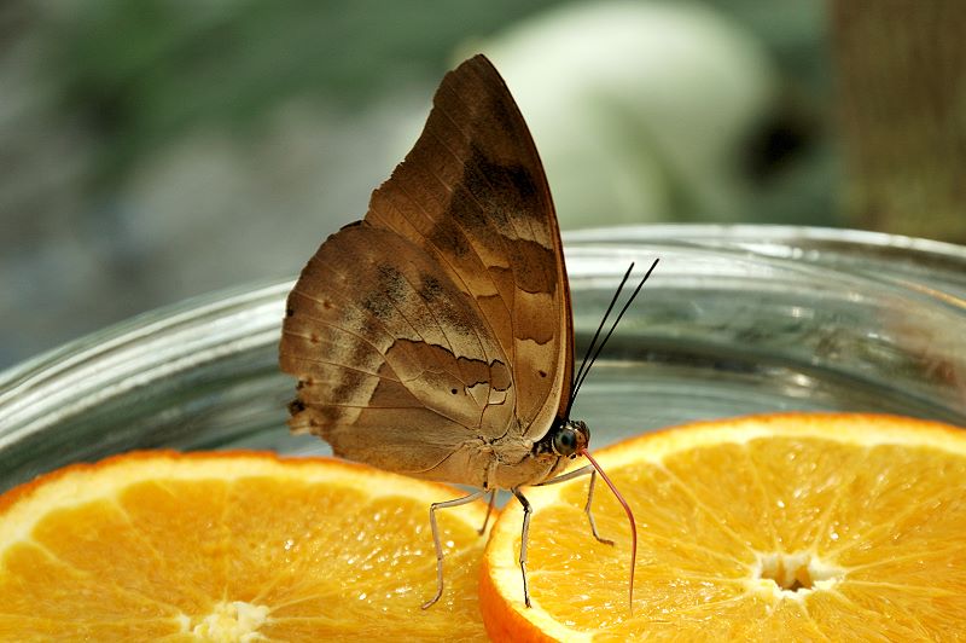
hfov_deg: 11.4
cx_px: 483
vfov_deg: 7.6
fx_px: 4826
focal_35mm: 180
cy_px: 322
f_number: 8
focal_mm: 120
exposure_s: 1/50
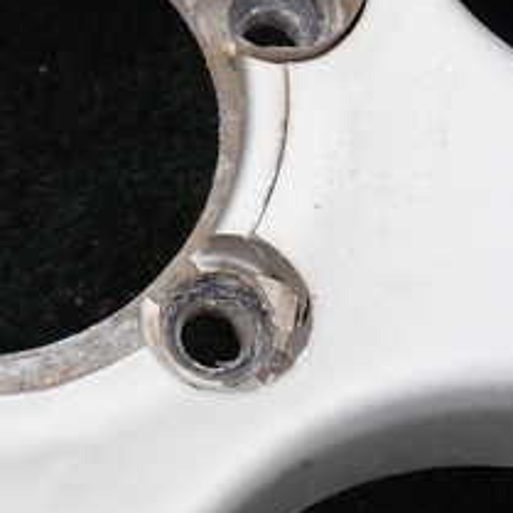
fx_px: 1274
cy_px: 93
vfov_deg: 22.4
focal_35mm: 76
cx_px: -69
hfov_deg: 21.5
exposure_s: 1/320
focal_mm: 5.4
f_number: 3.2
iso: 100
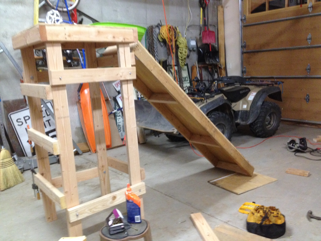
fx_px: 325
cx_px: 160
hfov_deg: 52.6
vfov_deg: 40.7
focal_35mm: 35
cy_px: 120
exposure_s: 1/20
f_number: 2.4
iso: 320
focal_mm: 4.28
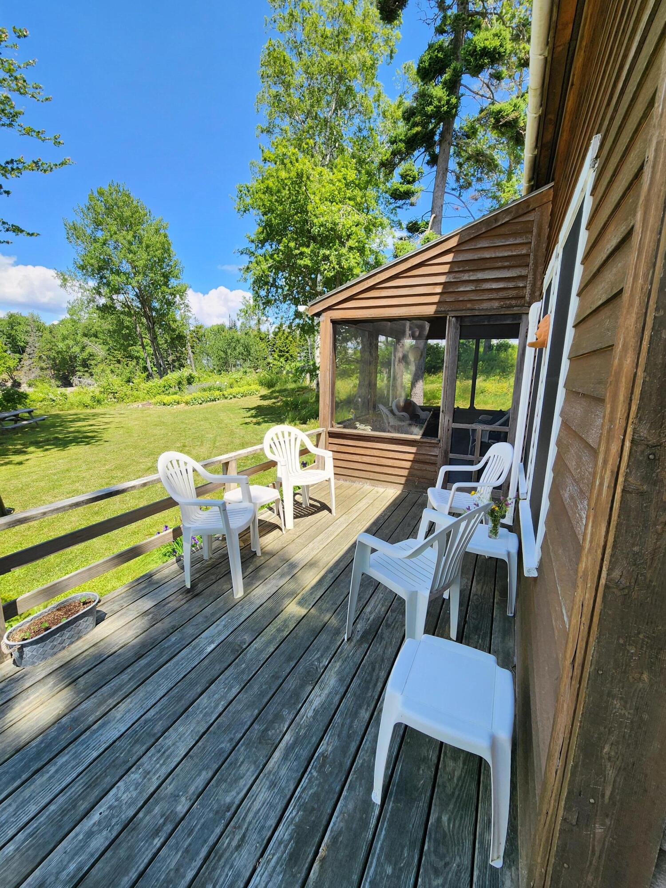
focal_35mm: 13
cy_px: 444
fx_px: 333
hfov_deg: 89.9
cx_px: 333
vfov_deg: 106.2
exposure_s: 1/792
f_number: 2.2
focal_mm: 2.2
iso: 50
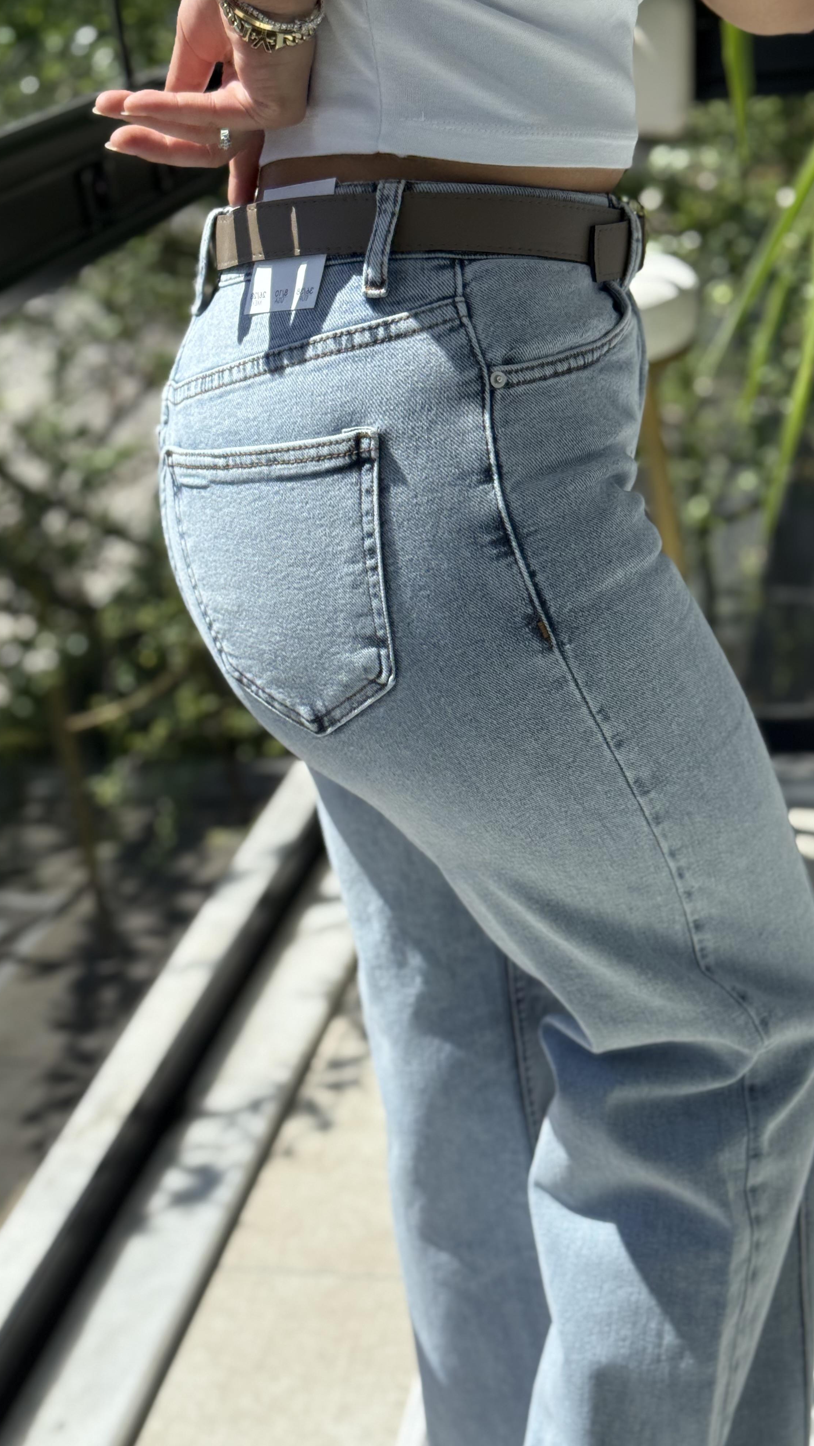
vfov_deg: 39.2
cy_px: 731
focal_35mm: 53
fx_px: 2033
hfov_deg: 22.6
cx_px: 411
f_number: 1.78
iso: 80
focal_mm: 6.76
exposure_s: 1/1167
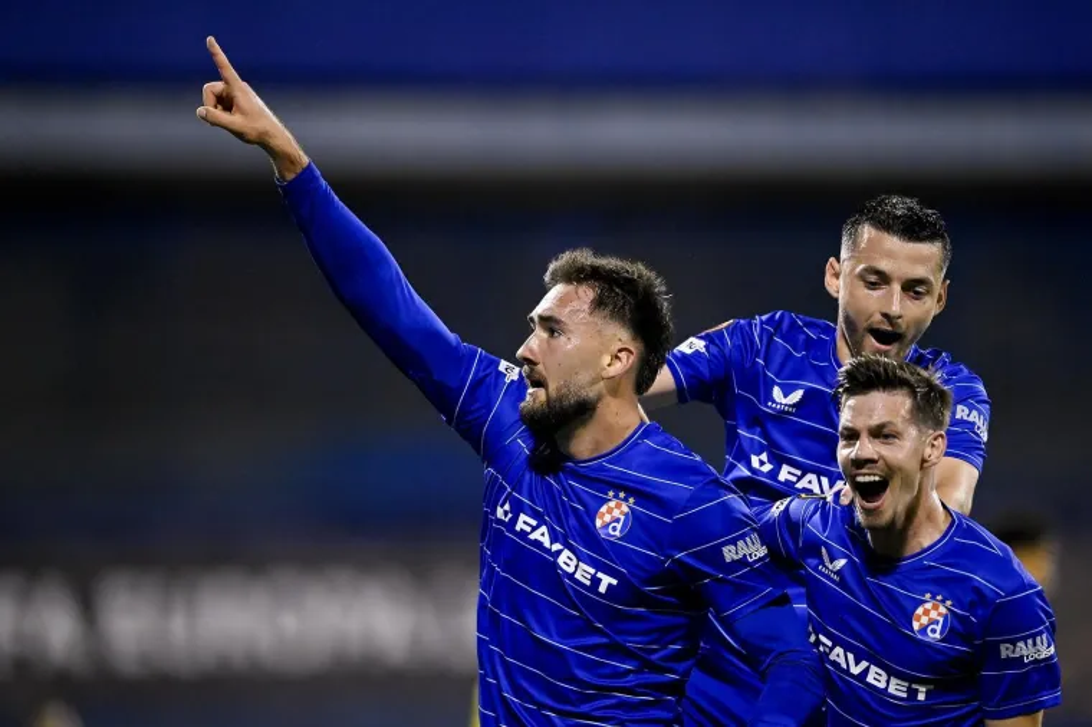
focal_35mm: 400
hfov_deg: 5.2
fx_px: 12127
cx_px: 546
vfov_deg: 3.4
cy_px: 364
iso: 4000
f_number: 2.8
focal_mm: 400
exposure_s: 1/1600
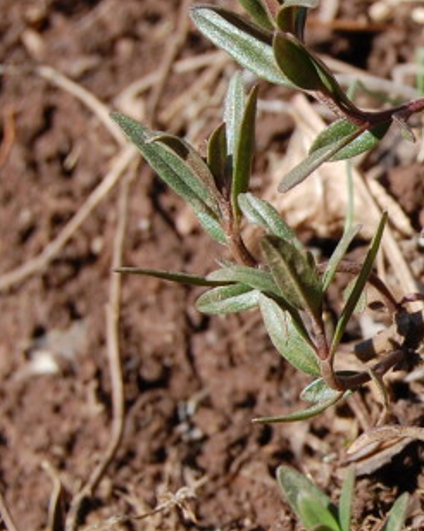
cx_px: 701
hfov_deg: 8.0
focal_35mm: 187
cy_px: 356
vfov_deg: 10.3
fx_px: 2936
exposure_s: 1/250
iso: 200
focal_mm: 40
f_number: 8
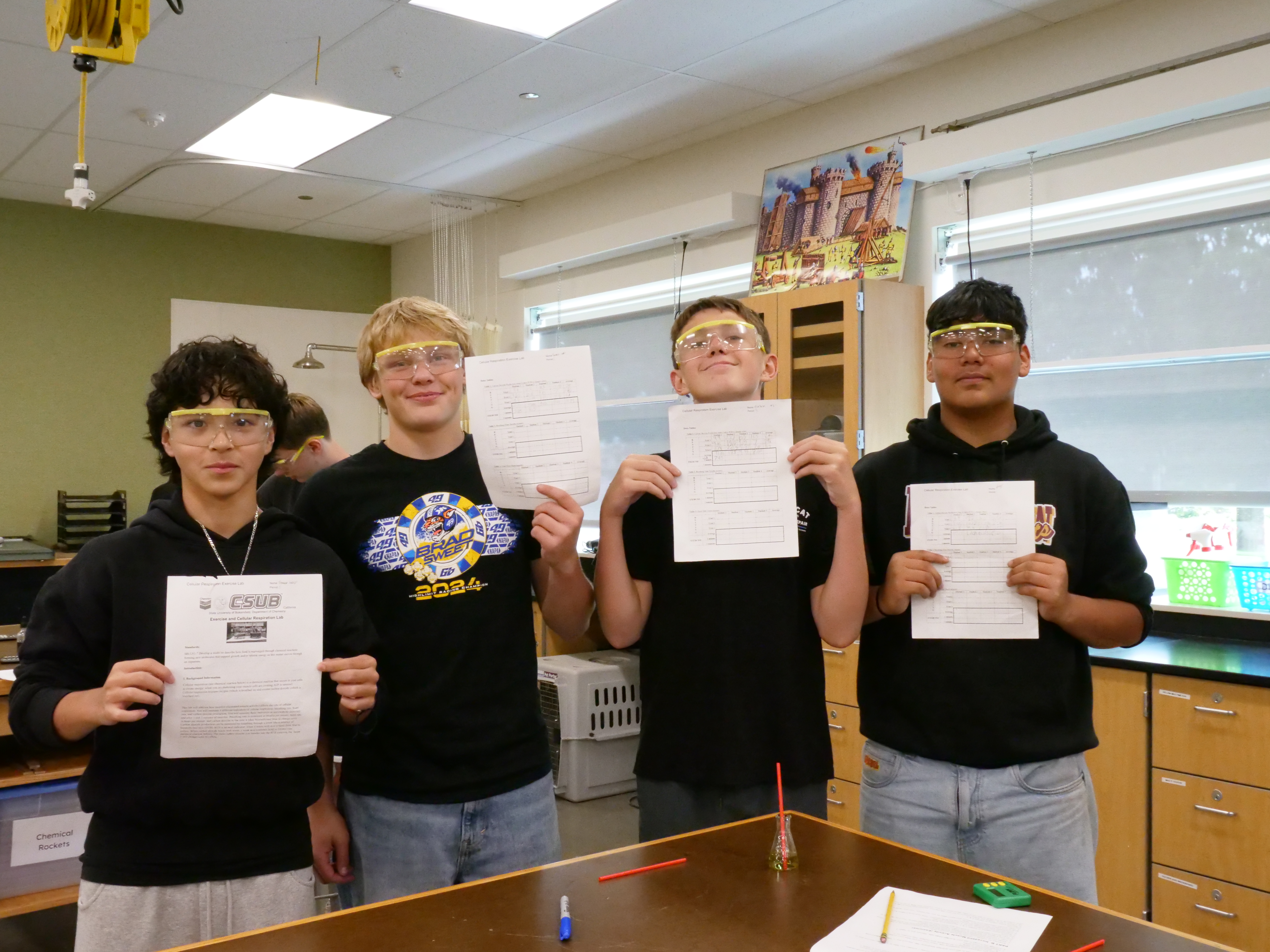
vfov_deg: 41.8
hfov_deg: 54.0
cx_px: 635
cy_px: 476
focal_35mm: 34
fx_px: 1247
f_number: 10
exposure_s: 1/60
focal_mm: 17
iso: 6400
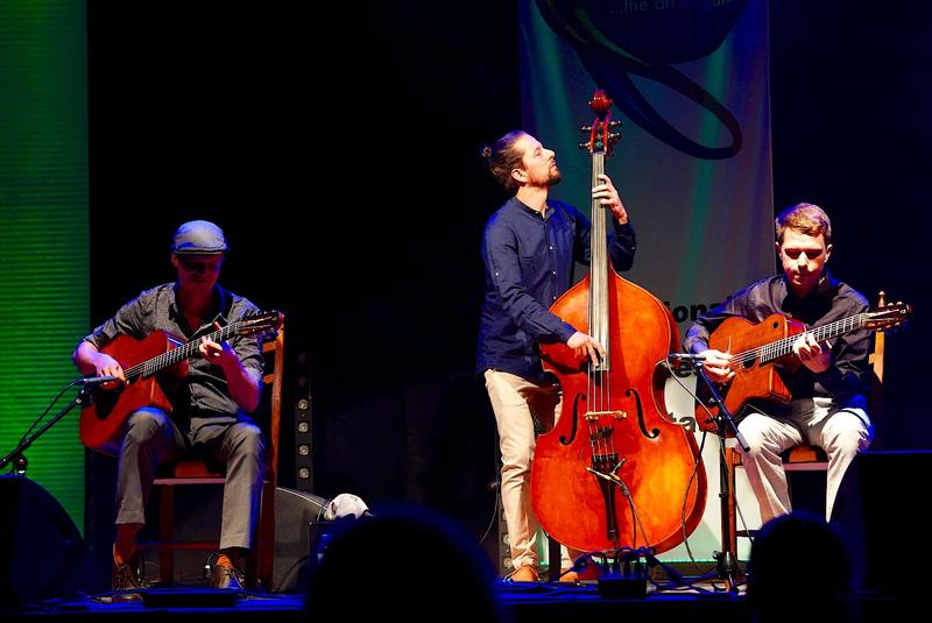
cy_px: 312
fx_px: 2824
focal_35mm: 109
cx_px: 466
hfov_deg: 18.7
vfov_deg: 12.6
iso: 1600
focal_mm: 109
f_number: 5.6
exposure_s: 1/125
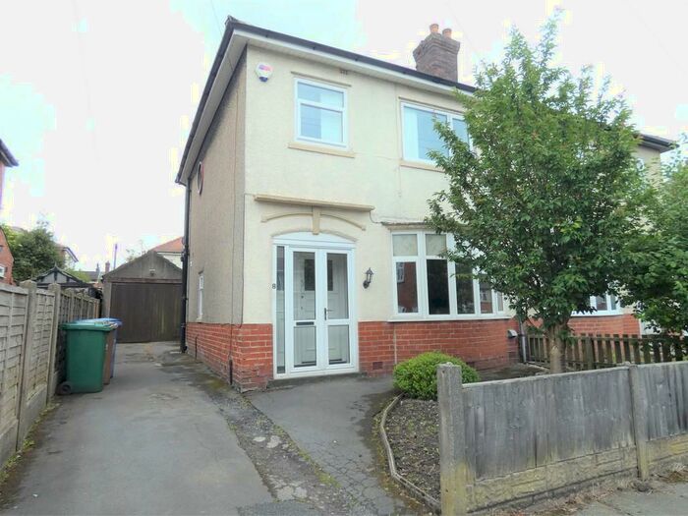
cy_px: 258
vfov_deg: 66.0
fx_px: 398
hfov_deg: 81.7
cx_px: 344
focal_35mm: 20
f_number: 2.8
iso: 80
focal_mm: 3.6
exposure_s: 1/250
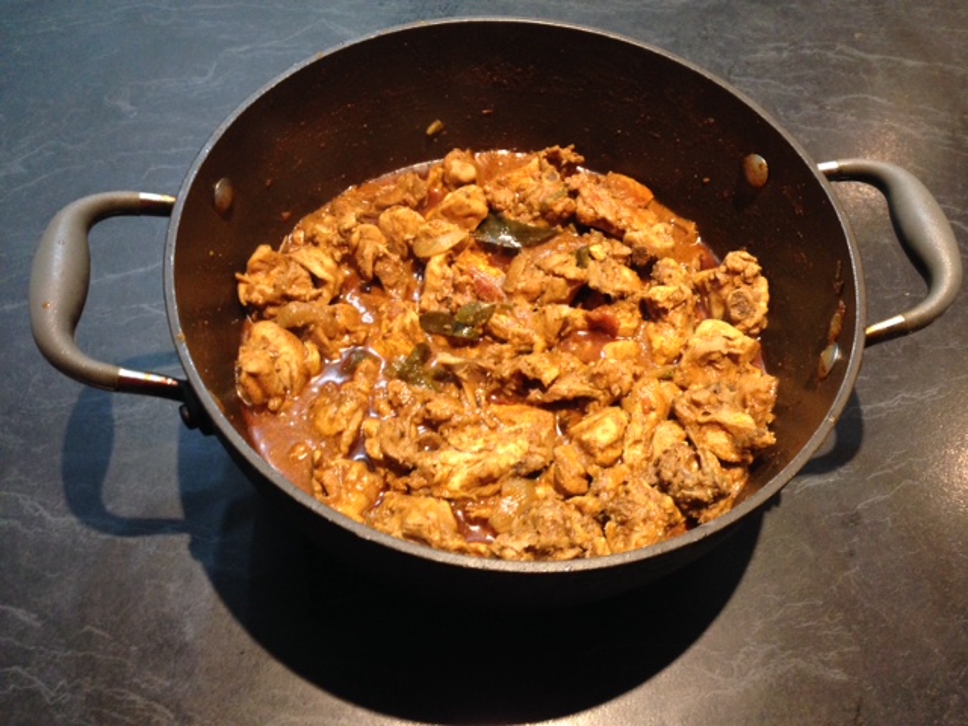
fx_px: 923
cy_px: 363
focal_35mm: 33
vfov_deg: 42.9
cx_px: 484
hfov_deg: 55.4
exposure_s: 1/20
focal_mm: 4.12
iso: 200
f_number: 2.4
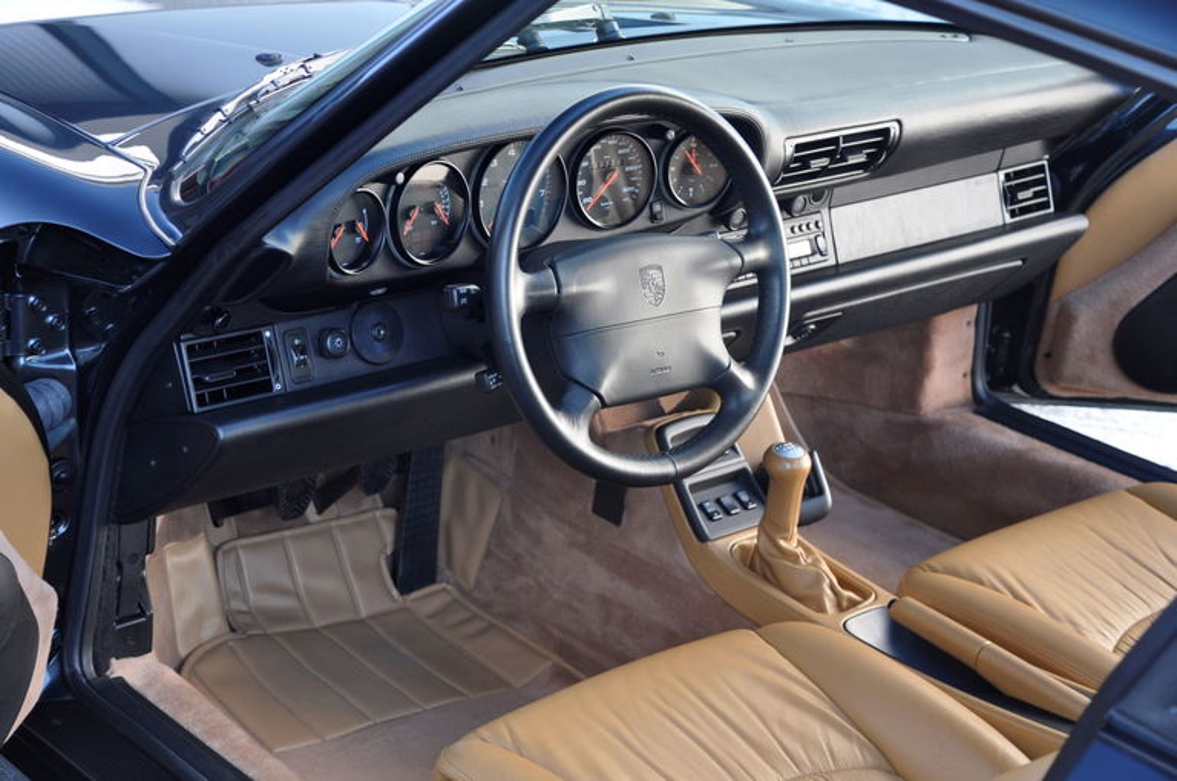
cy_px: 390
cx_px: 588
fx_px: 2155
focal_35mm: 66
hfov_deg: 30.5
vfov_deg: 20.6
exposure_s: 1/80
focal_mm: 44
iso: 500
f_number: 4.5
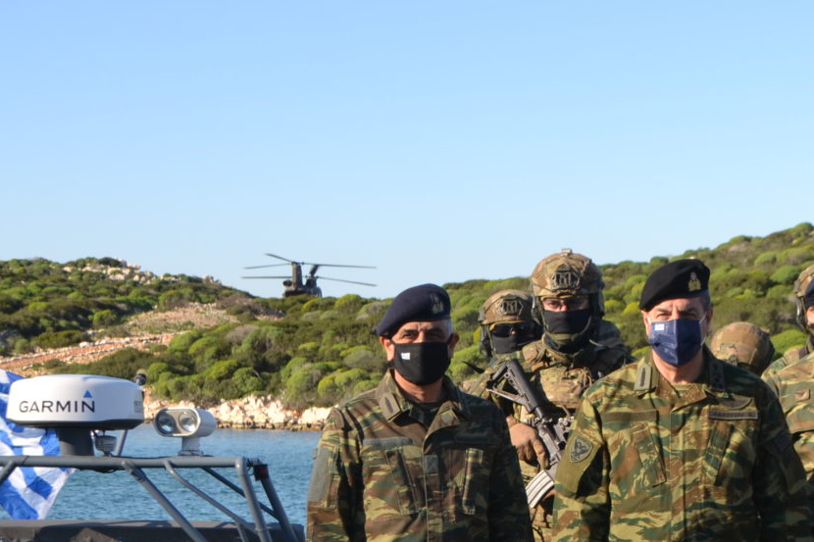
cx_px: 755
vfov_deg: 12.2
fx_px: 2509
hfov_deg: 18.1
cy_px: 502
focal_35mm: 111
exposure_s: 1/160
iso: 100
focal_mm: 30
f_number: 6.3
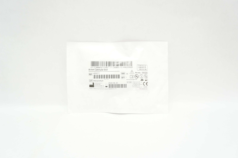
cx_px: 119
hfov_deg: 67.4
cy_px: 79
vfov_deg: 47.8
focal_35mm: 27
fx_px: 178
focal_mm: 18
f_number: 6.3
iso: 800
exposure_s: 1/60
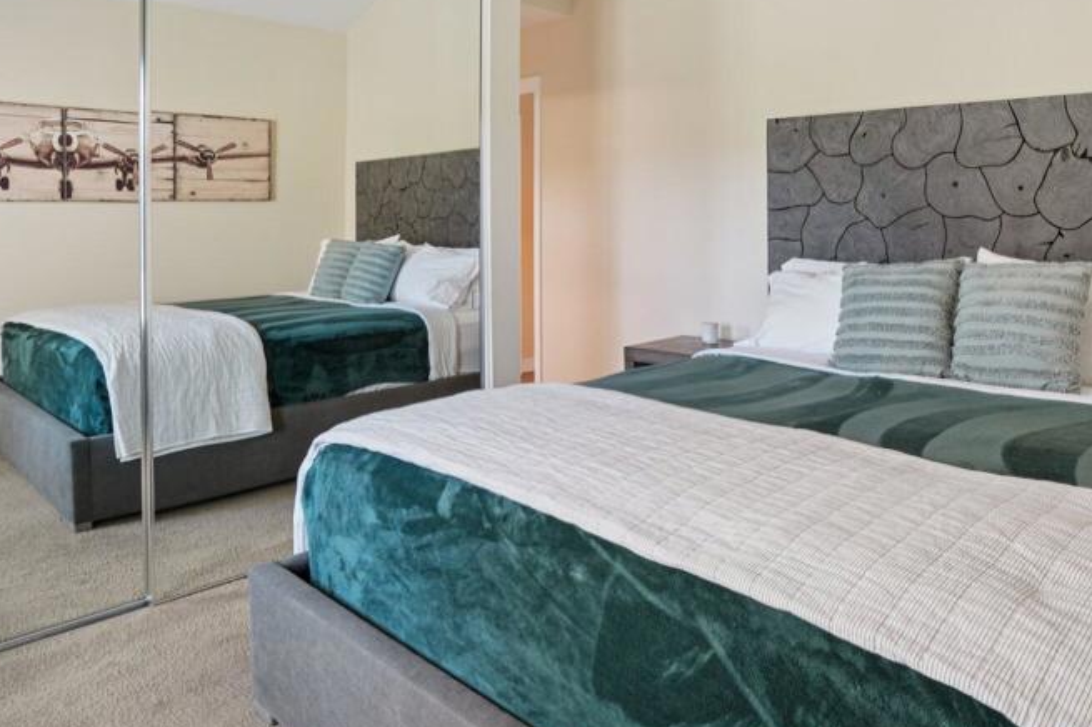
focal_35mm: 25
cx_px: 747
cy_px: 223
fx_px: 758
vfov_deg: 50.0
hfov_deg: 69.1
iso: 400
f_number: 8
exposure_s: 1/15
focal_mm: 16
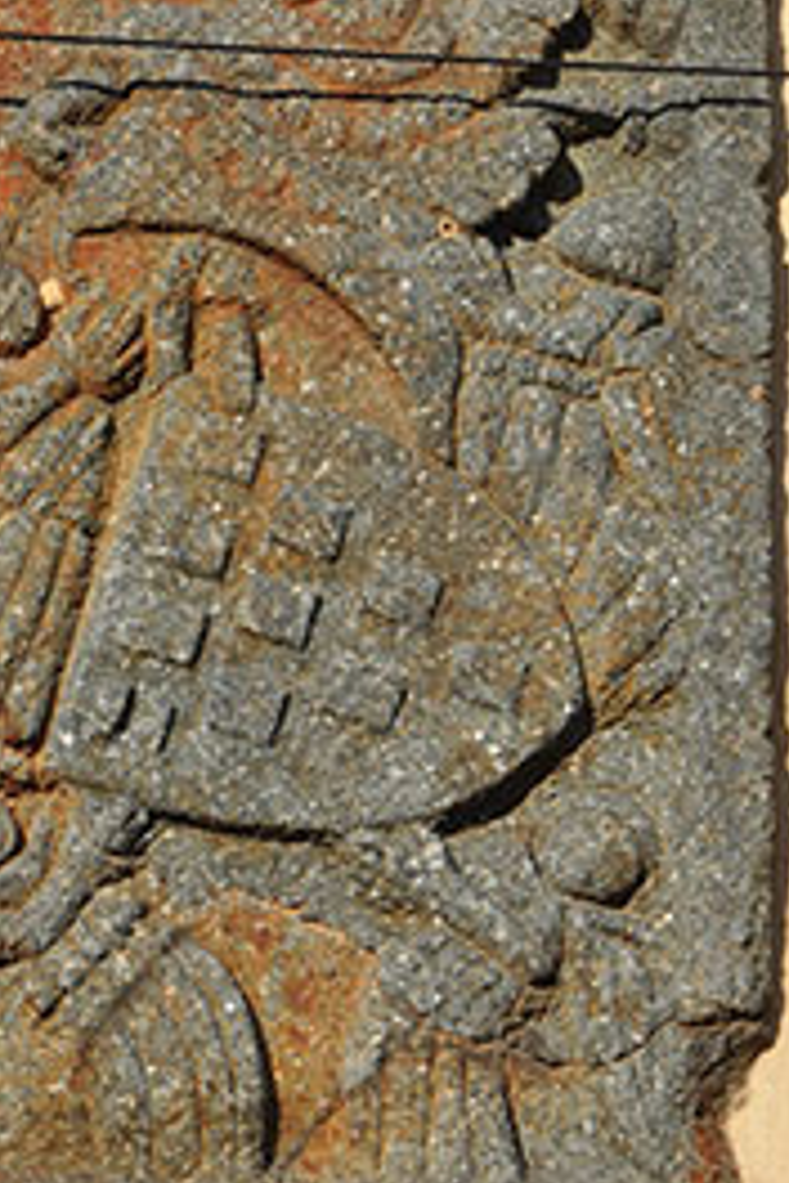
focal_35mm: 179
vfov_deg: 11.5
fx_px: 5884
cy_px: 488
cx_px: 264
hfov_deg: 7.7
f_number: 9
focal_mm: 70
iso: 200
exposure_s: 1/400
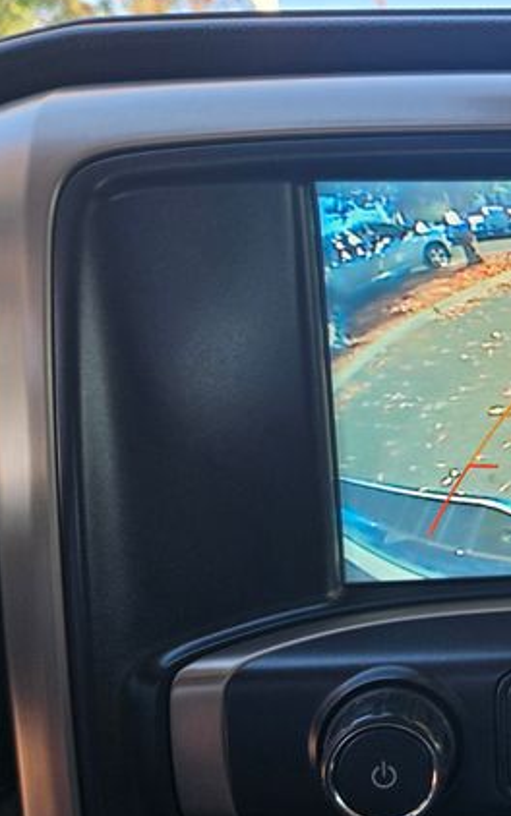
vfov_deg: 52.7
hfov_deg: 30.5
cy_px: 437
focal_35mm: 37
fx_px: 824
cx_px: 573
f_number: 1.8
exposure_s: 1/180
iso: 50
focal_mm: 5.4
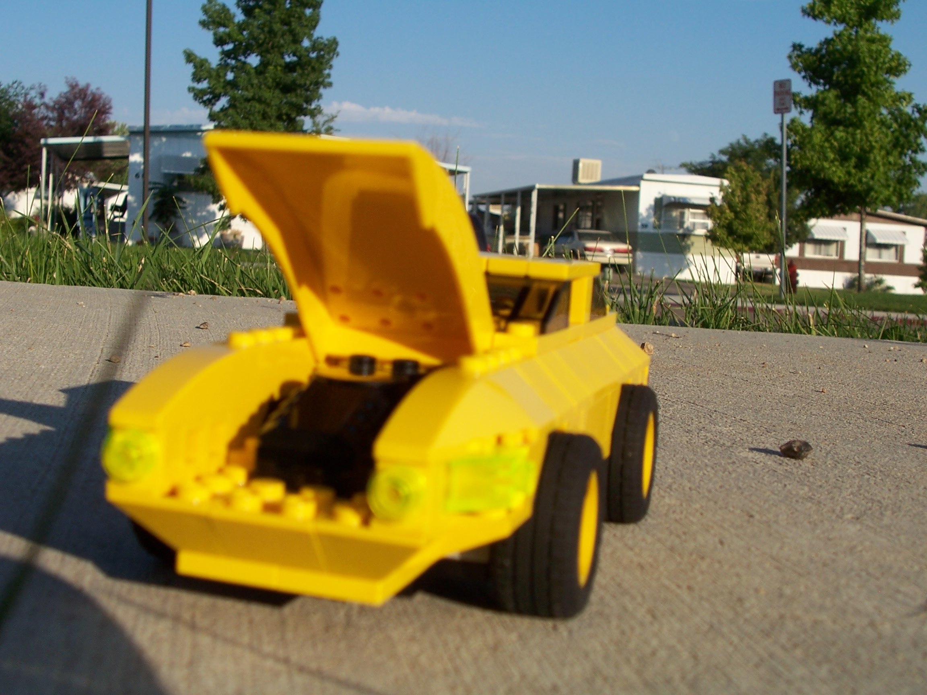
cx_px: 464
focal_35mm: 50
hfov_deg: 38.2
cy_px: 348
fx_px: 1339
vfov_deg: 29.1
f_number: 4.8
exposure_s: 1/750
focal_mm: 8.6
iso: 80
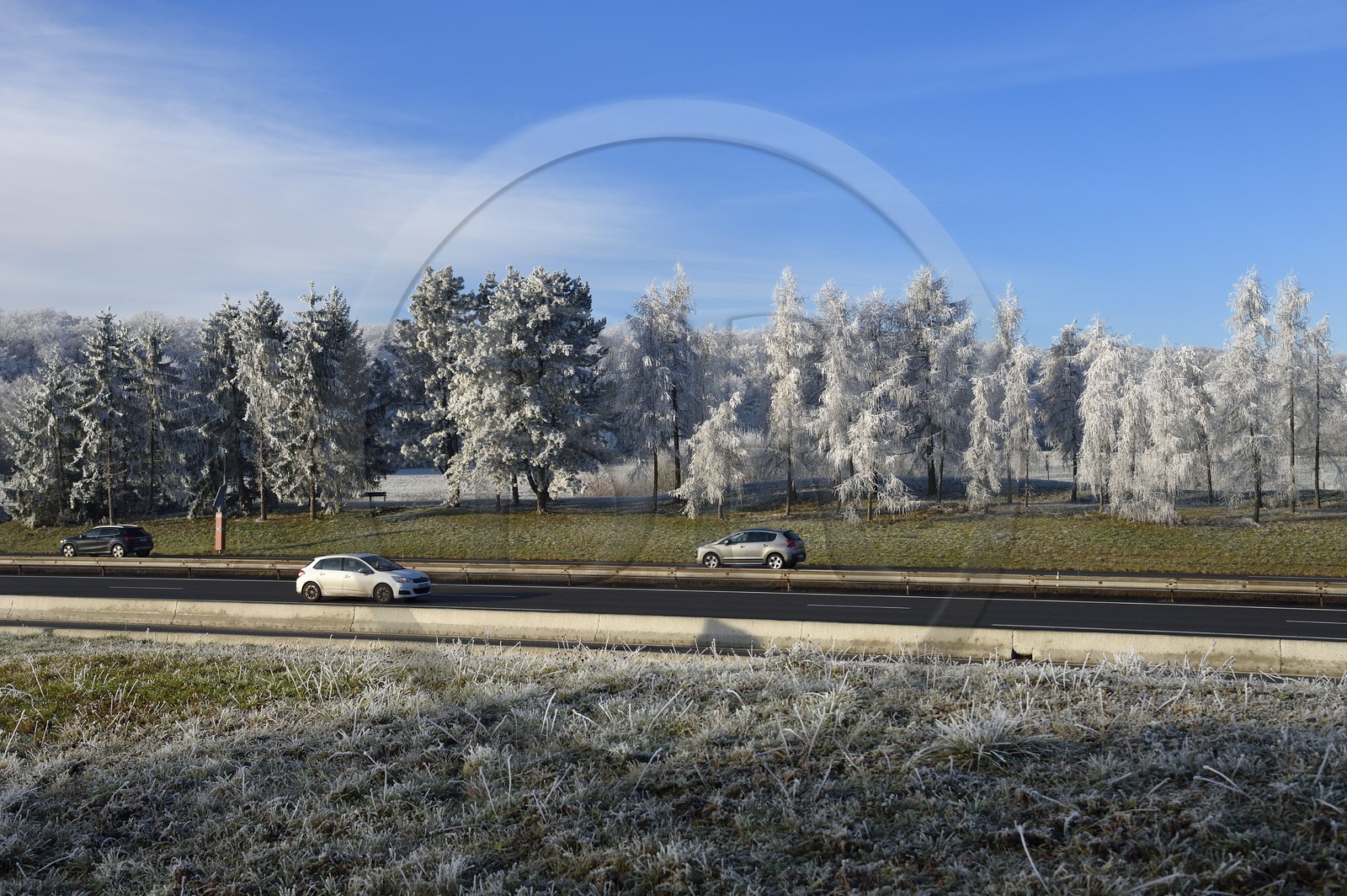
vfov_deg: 29.8
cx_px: 674
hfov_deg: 43.6
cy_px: 448
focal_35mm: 45
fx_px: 1682
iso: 400
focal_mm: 45
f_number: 7.1
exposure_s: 1/1000
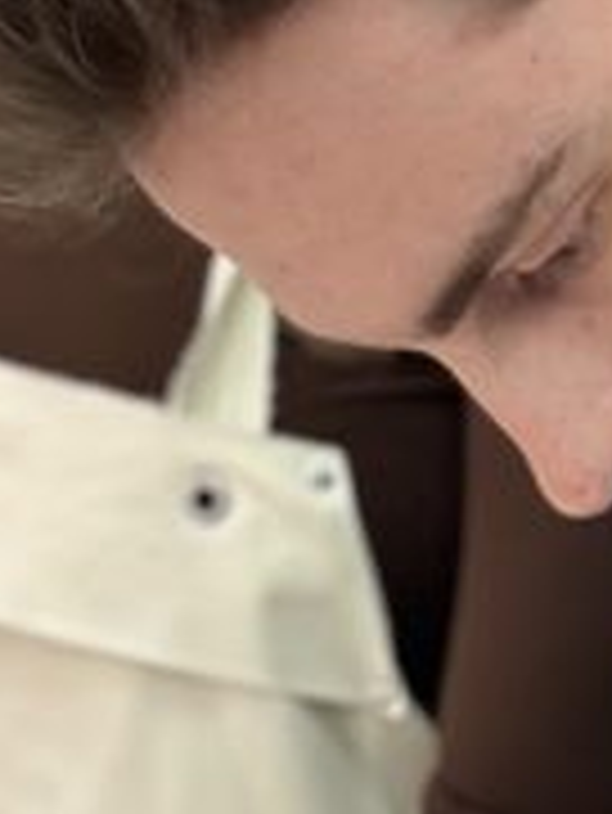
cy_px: 1430
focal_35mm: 272
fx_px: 6404
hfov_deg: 5.4
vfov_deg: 7.1
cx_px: 891
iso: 125
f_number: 1.78
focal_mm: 6.86
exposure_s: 1/50
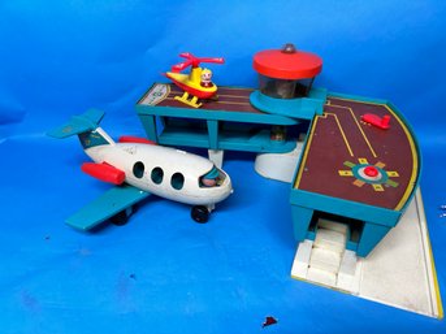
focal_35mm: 26
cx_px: 223
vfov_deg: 53.0
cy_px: 167
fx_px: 335
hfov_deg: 67.3
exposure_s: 1/120
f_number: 1.5
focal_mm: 5.7
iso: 100
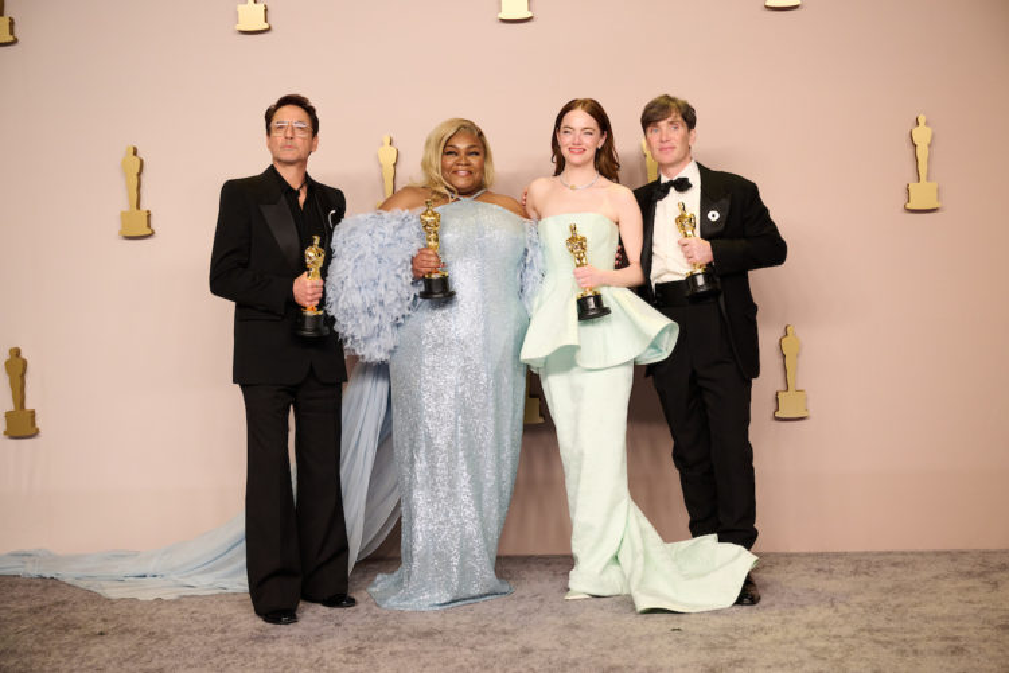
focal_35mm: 55
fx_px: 1541
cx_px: 504
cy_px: 336
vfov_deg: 24.6
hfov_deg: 36.2
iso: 1250
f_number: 4
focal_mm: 55
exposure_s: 1/500
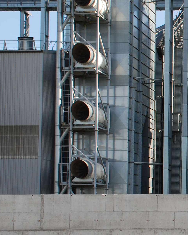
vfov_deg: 13.4
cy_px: 139
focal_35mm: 144
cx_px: 320
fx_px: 1002
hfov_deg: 10.2
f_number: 8
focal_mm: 32
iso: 100
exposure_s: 1/160
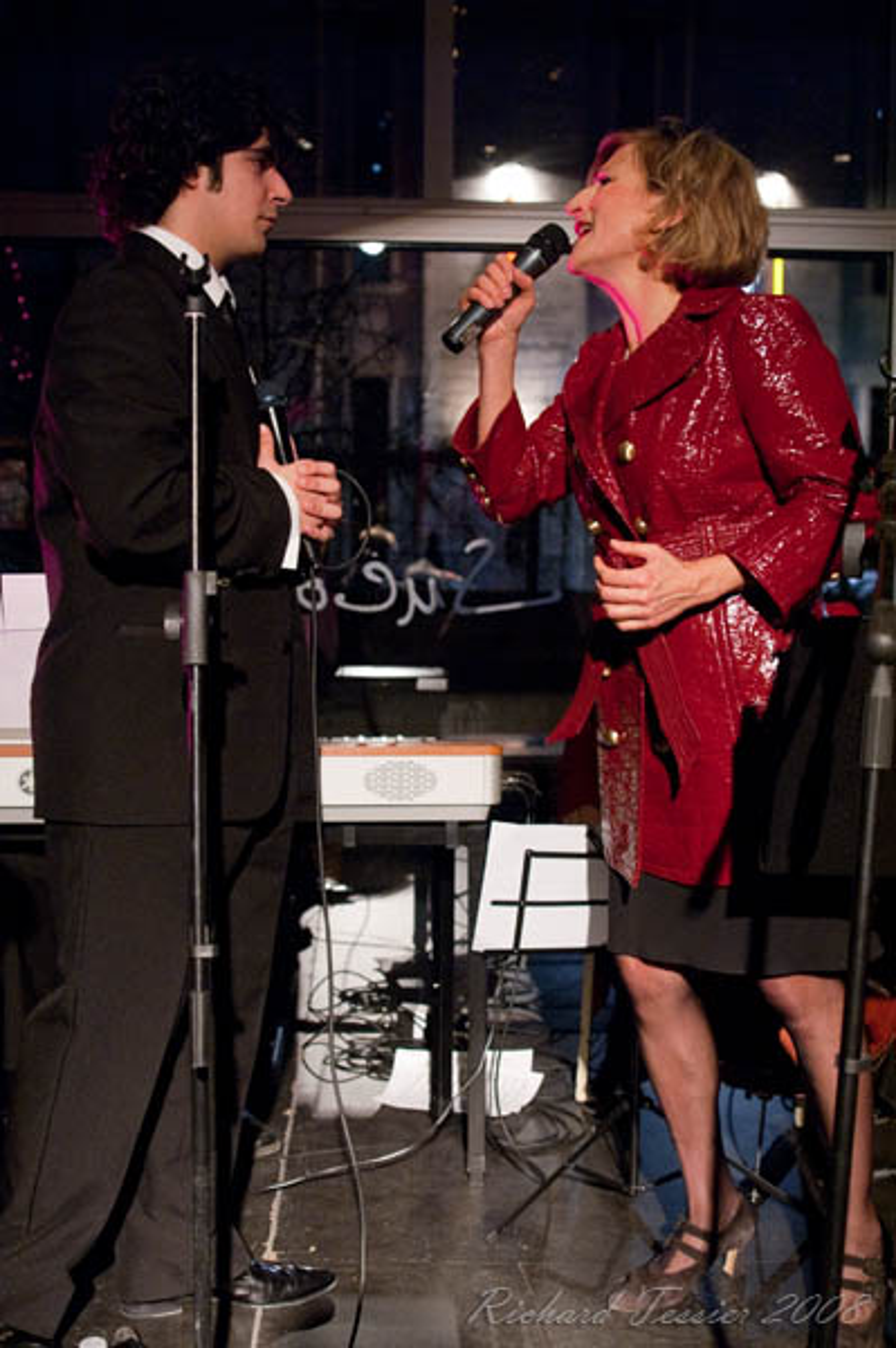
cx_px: 448
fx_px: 1571
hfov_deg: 31.8
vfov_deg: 46.4
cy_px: 674
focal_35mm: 42
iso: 800
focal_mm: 28
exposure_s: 1/45
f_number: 2.8
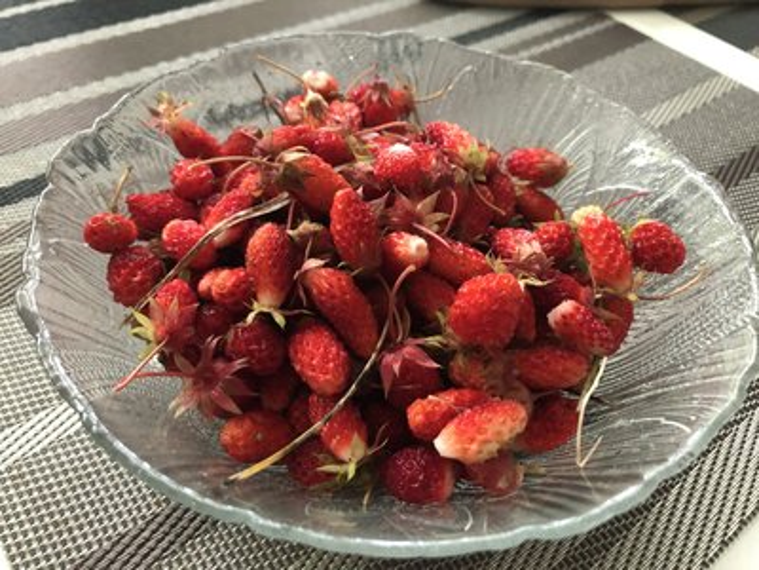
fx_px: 614
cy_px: 285
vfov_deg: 49.7
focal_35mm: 28
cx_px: 380
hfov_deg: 63.4
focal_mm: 3.99
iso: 100
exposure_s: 1/6
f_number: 1.8
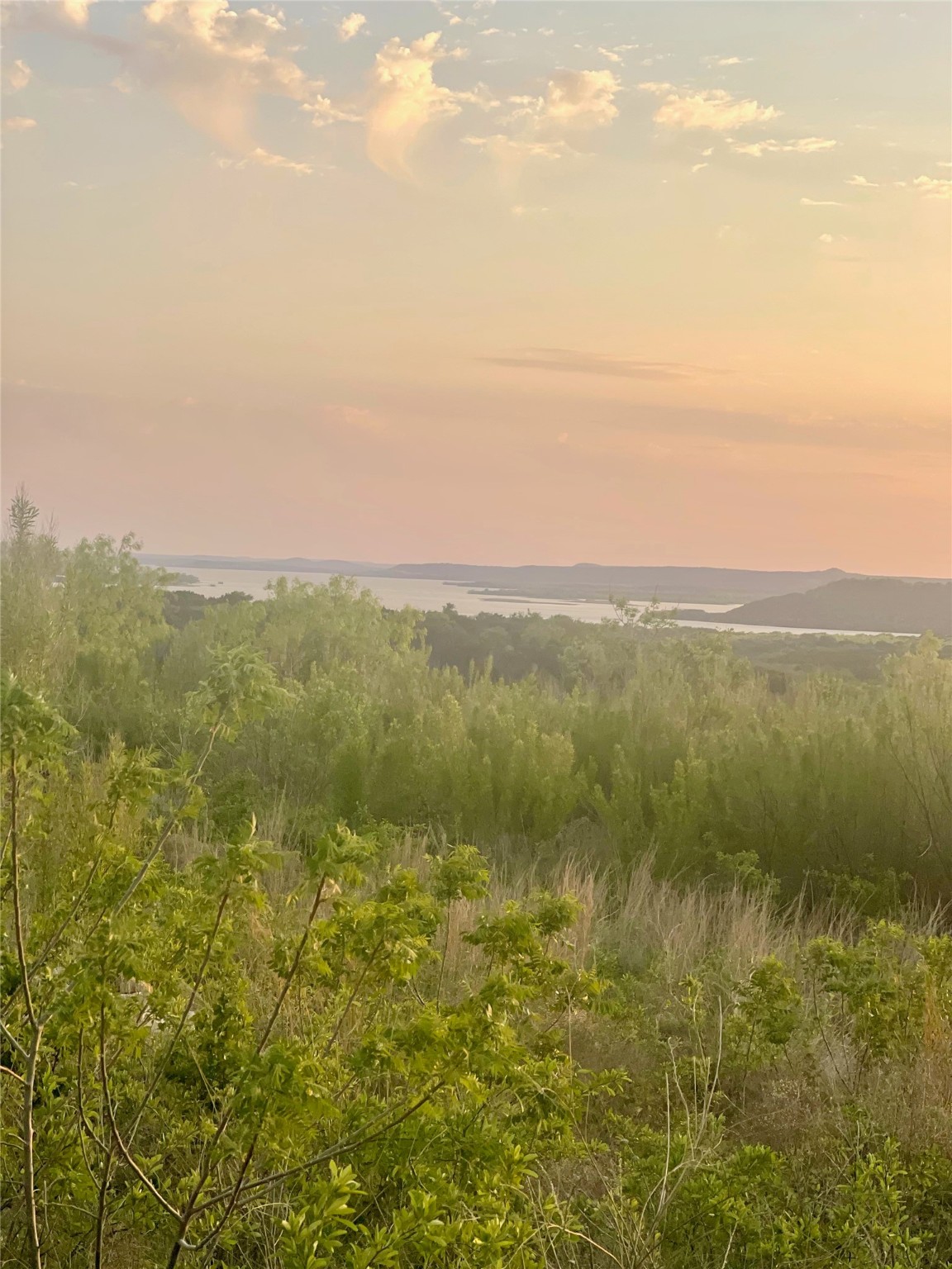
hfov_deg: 22.9
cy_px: 634
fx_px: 2347
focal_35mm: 64
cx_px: 476
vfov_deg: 30.3
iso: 20
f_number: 2.2
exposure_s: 1/230
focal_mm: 7.5
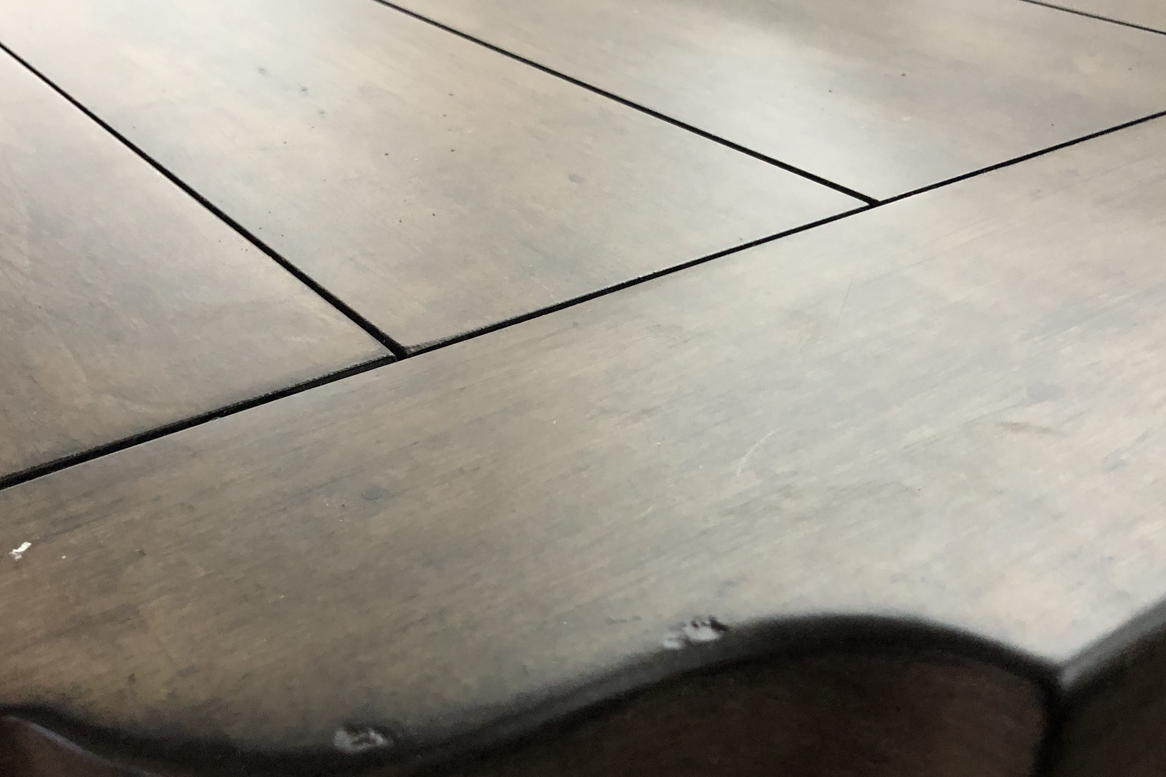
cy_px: 382
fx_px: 1360
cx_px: 547
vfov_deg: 31.9
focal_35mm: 42
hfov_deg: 46.4
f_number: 1.8
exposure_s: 1/15
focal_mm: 3.99
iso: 80
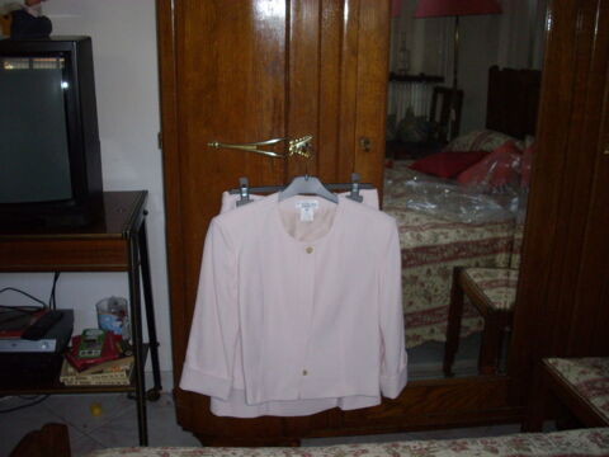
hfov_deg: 50.1
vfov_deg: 38.7
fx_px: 651
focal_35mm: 37
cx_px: 304
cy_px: 228
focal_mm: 6.2
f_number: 2.8
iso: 160
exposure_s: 1/50
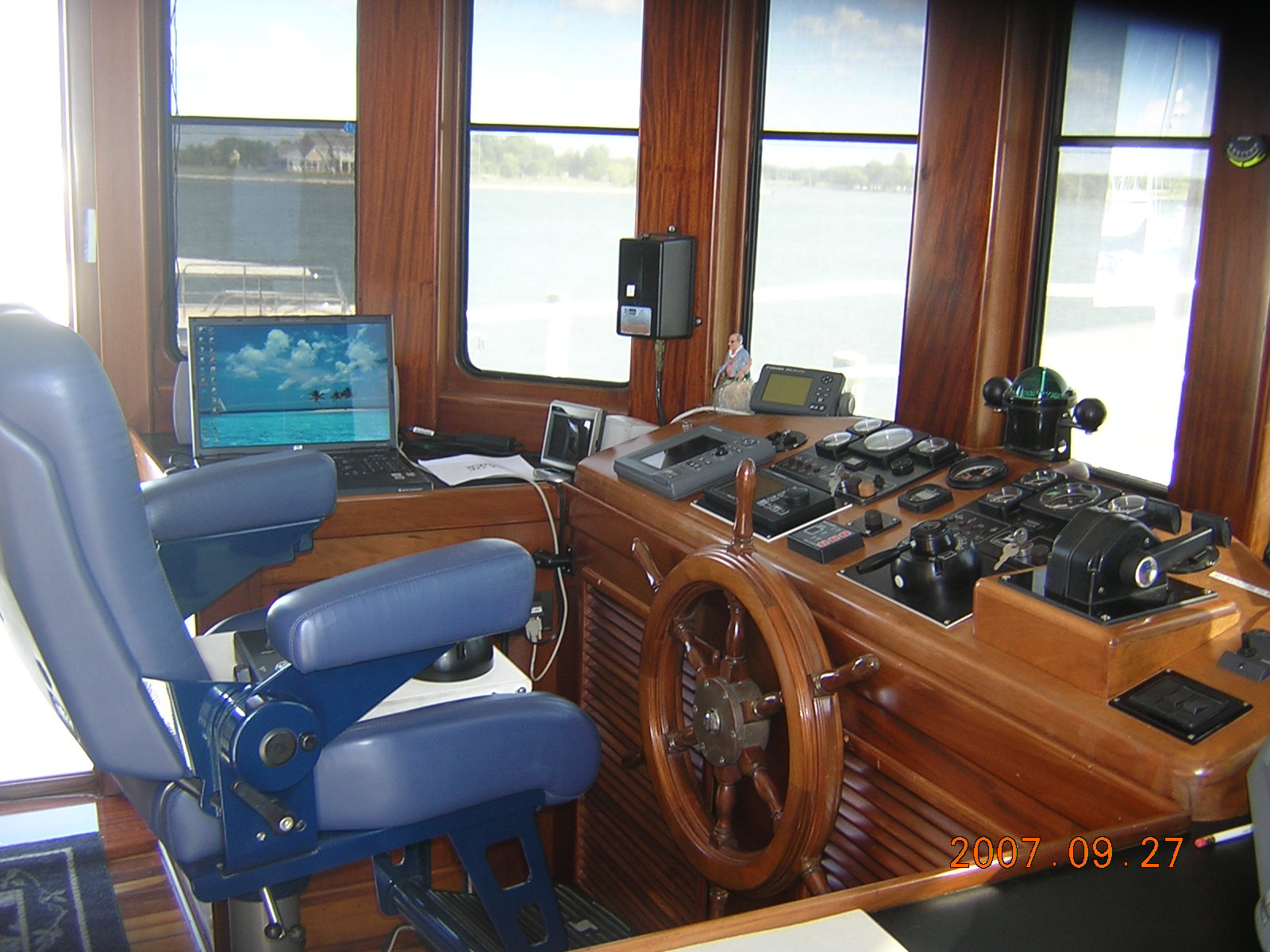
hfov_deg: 51.4
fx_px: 1321
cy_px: 476
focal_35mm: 36
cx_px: 635
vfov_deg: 39.7
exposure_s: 1/30
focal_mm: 4.7
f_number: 2.6
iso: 100
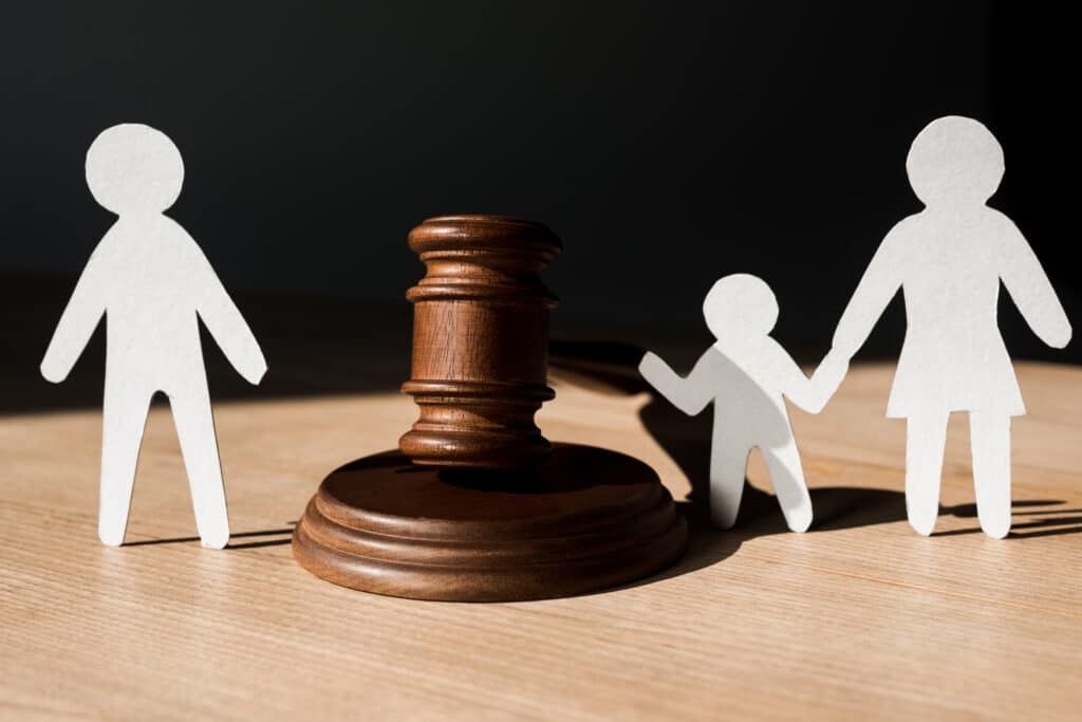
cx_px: 541
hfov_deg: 39.6
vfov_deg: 27.0
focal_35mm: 50
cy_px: 361
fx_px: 1503
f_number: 5.6
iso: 100
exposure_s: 1/500
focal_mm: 50
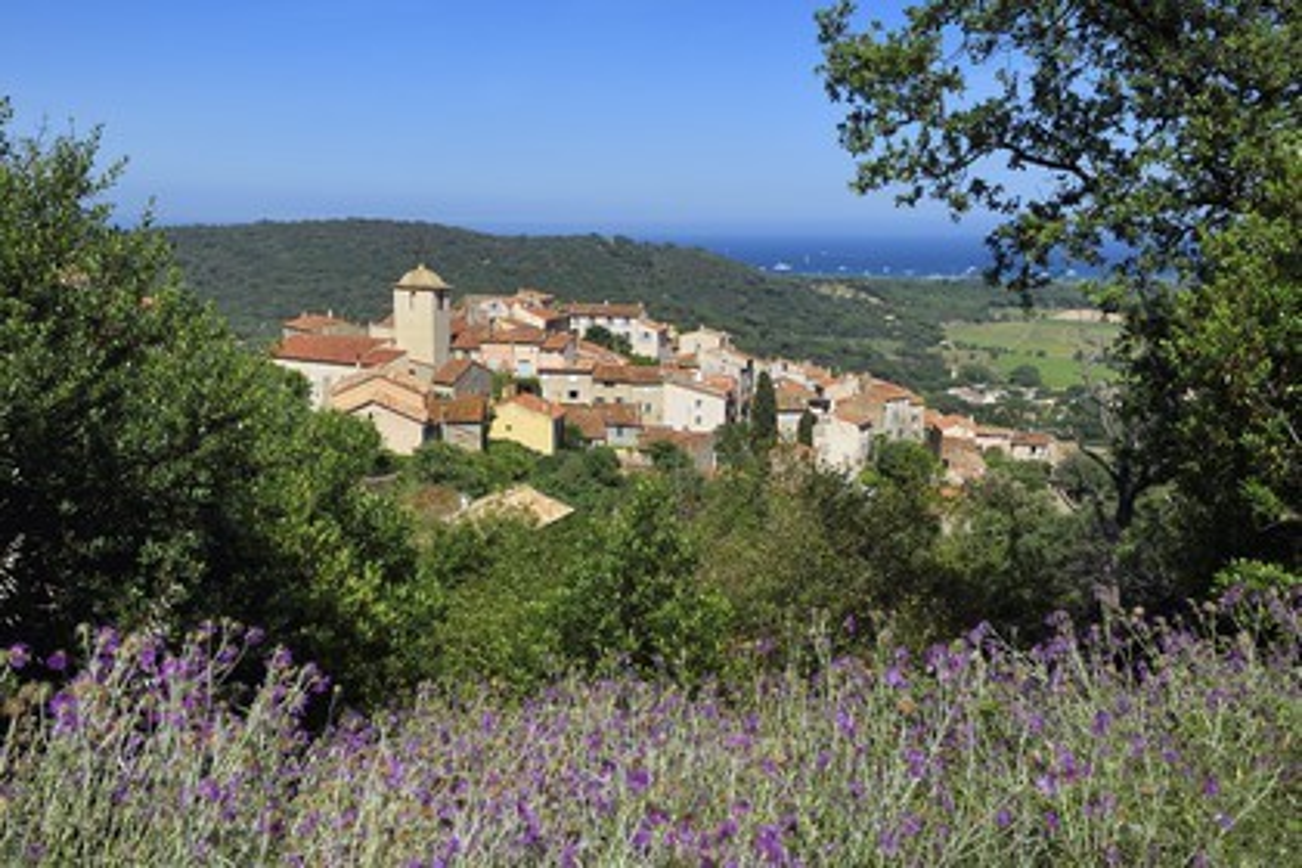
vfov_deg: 36.9
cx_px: 651
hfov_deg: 53.1
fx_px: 1302
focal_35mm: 36
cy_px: 434
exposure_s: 1/200
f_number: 16
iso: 200
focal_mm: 36
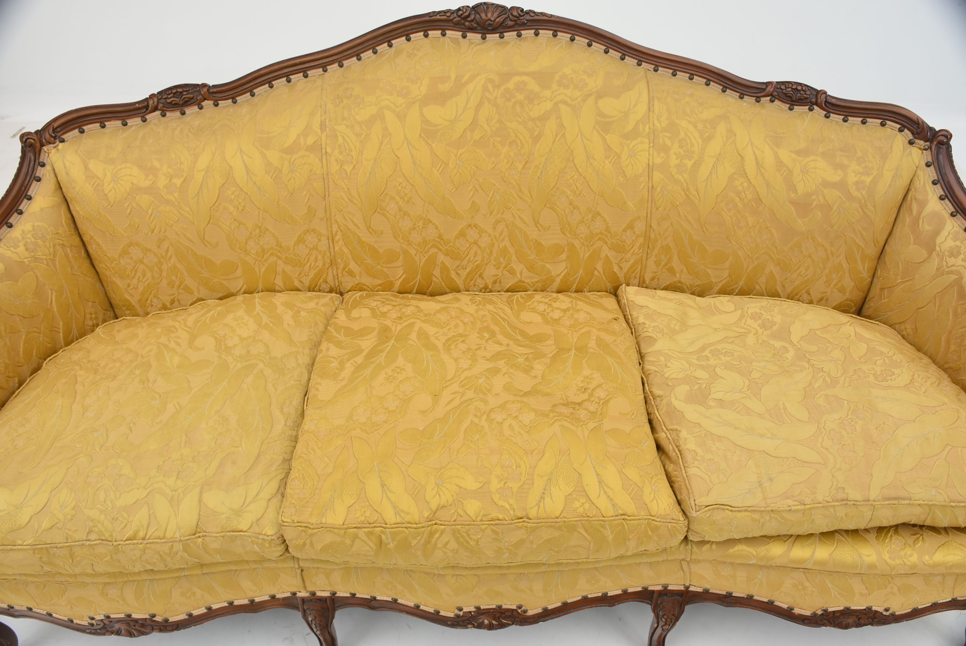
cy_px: 323
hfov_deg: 67.3
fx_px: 725
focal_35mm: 27
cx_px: 483
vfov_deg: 48.0
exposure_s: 1/125
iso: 200
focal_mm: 18
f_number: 7.1
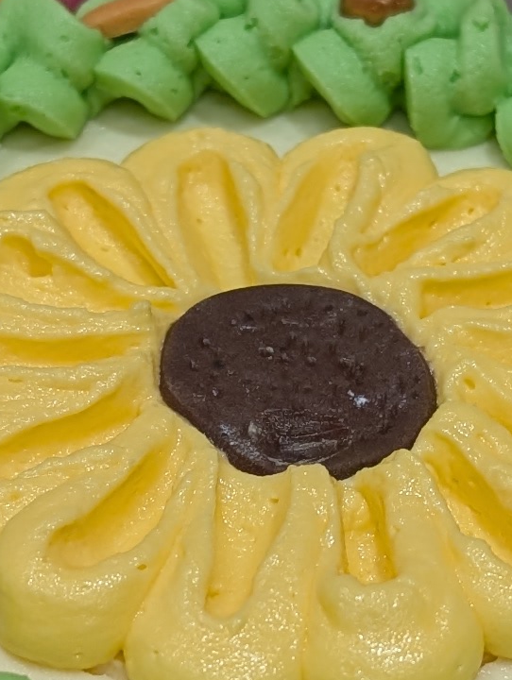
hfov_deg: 10.9
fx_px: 2676
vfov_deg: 14.5
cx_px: 385
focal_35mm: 136
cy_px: 316
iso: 24
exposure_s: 1/217
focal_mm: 6.9
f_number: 1.68
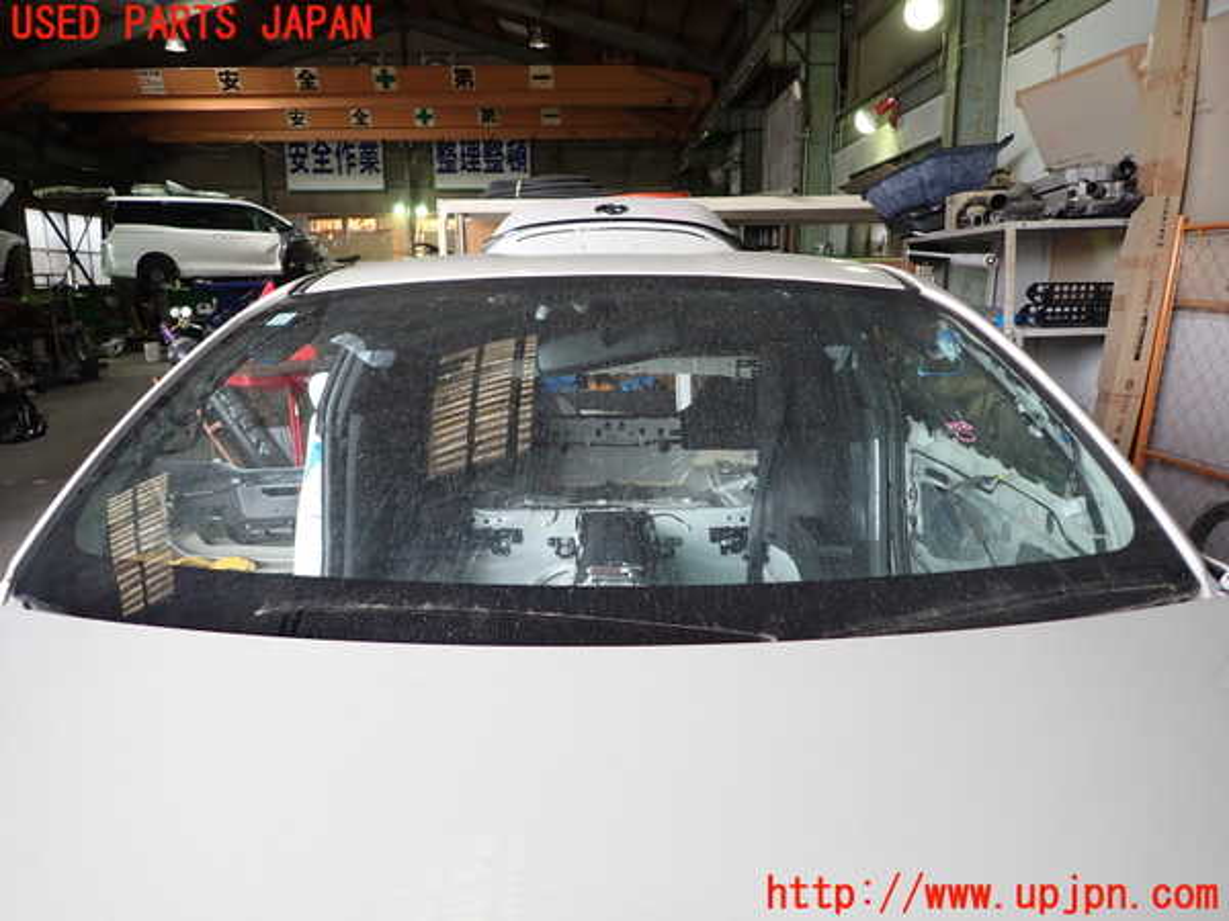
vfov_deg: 54.9
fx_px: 888
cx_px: 614
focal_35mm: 25
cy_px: 460
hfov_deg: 69.4
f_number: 2
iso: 100
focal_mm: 4.5
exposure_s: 1/125
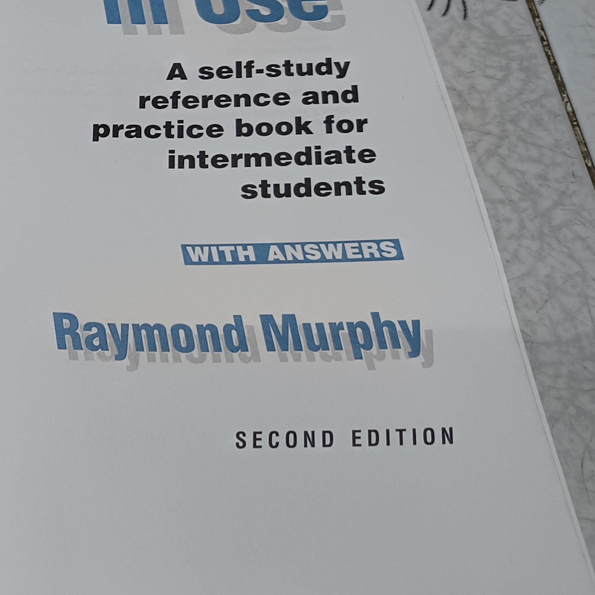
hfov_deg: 23.8
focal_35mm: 62
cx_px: -211
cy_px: 170
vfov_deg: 27.4
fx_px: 1206
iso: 777
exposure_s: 1/50
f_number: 1.7
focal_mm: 5.31
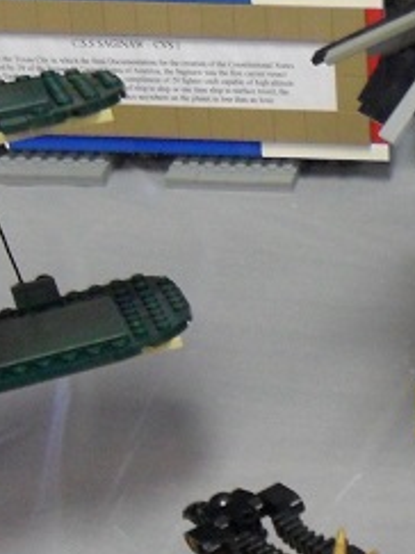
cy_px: 547
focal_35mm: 89
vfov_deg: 21.3
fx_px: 1424
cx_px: 718
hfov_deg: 14.7
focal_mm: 4.9
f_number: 3.5
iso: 240
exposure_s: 1/30
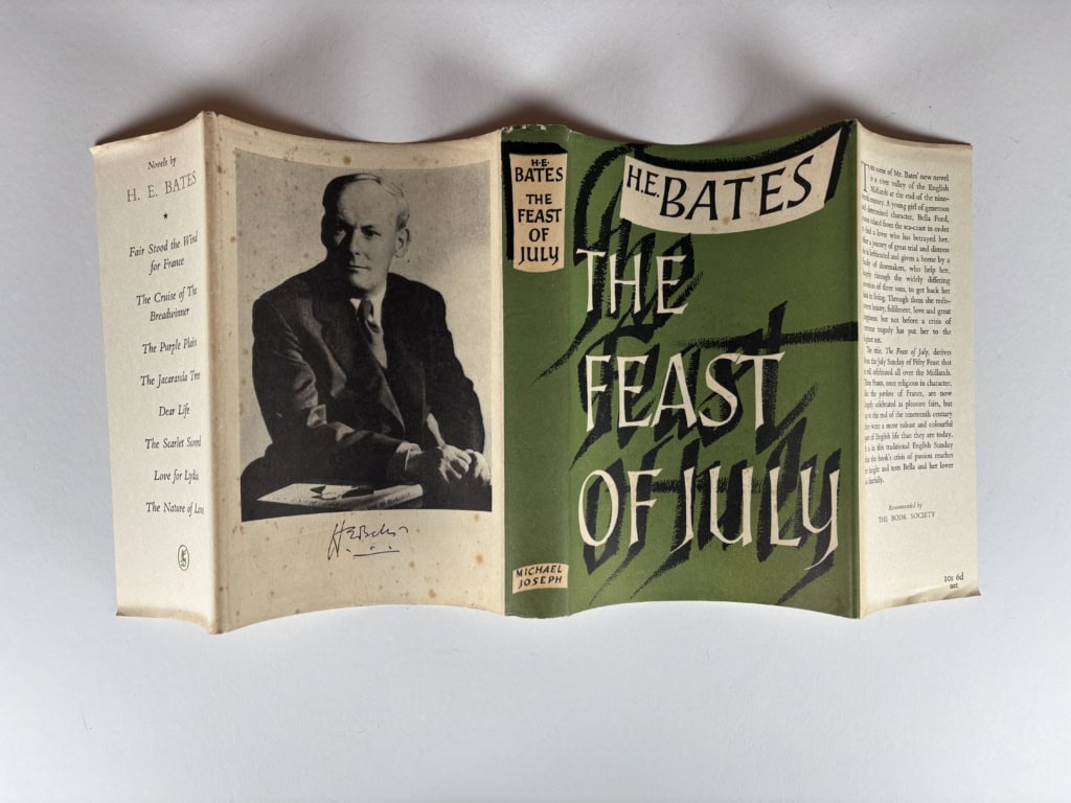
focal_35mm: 26
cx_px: 536
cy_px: 402
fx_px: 804
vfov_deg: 53.1
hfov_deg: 67.3
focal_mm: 6
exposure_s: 1/100
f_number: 1.6
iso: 50
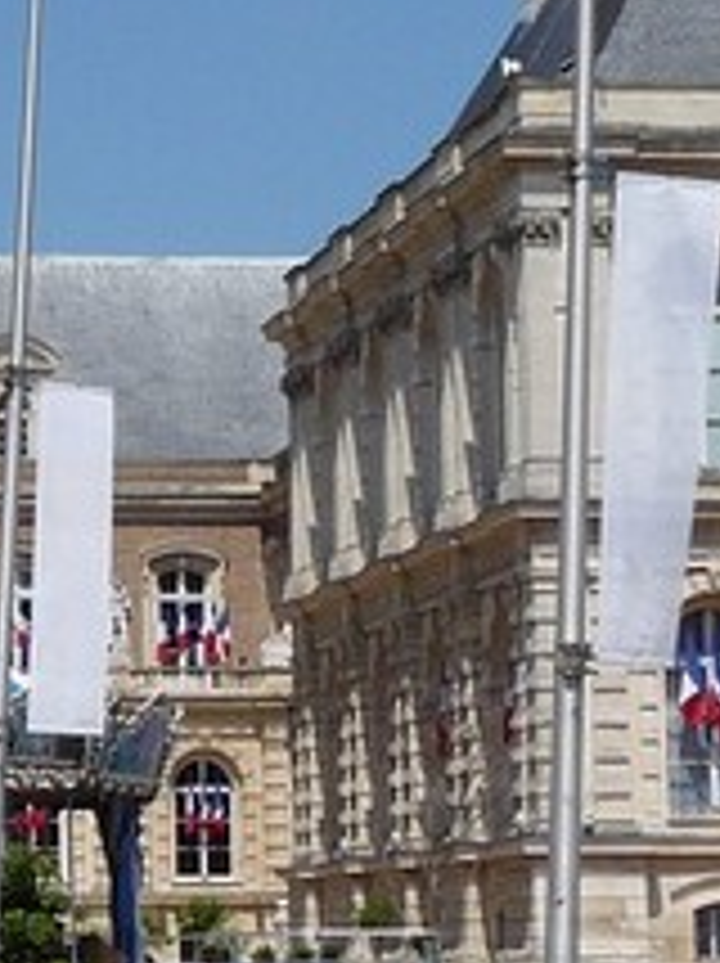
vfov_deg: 14.2
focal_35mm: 139
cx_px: -306
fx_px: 3863
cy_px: 484
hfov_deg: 10.3
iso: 100
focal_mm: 5
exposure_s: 1/400
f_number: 8
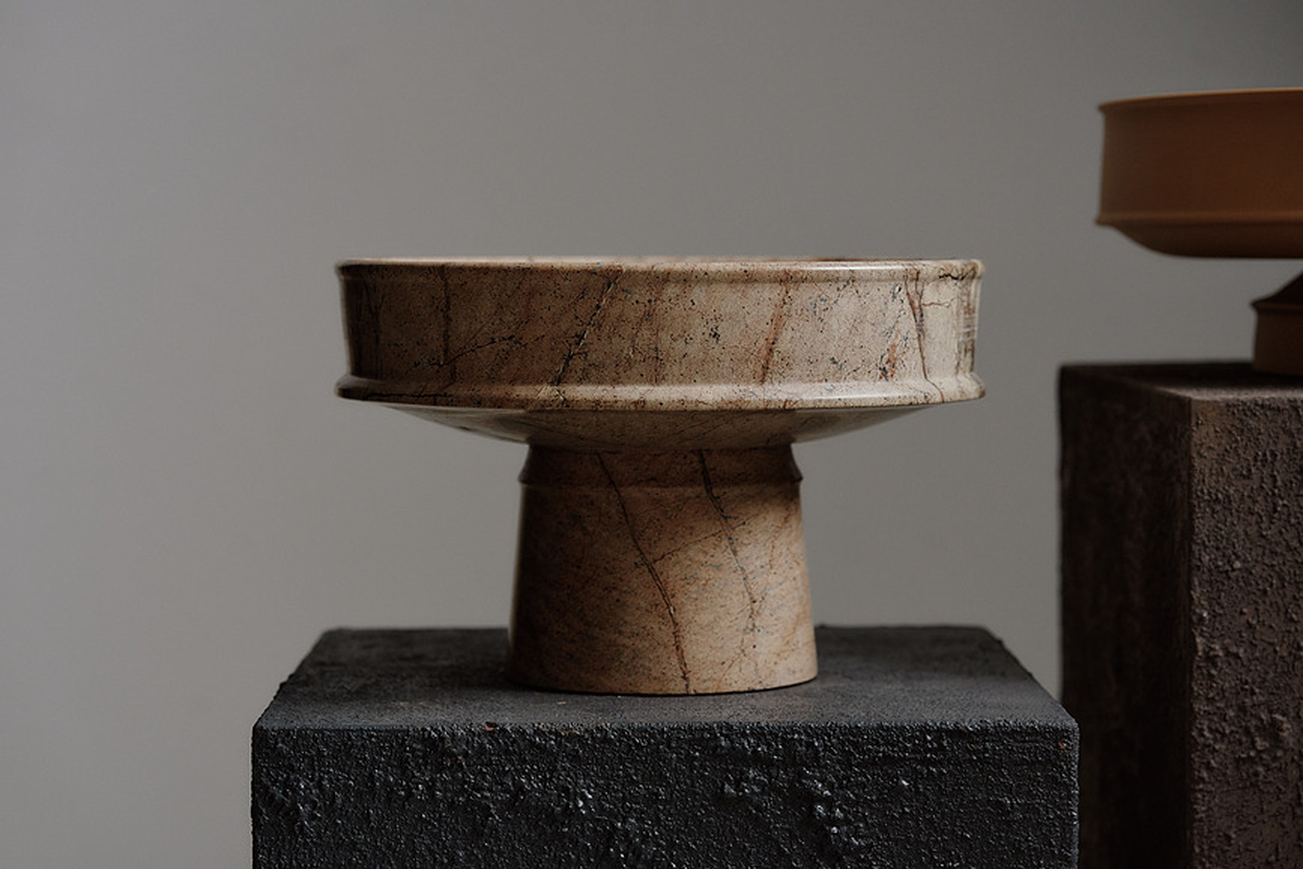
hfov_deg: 23.9
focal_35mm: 85
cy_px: 434
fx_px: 3076
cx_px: 652
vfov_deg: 16.1
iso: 1600
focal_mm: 85
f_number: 5.6
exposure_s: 1/125
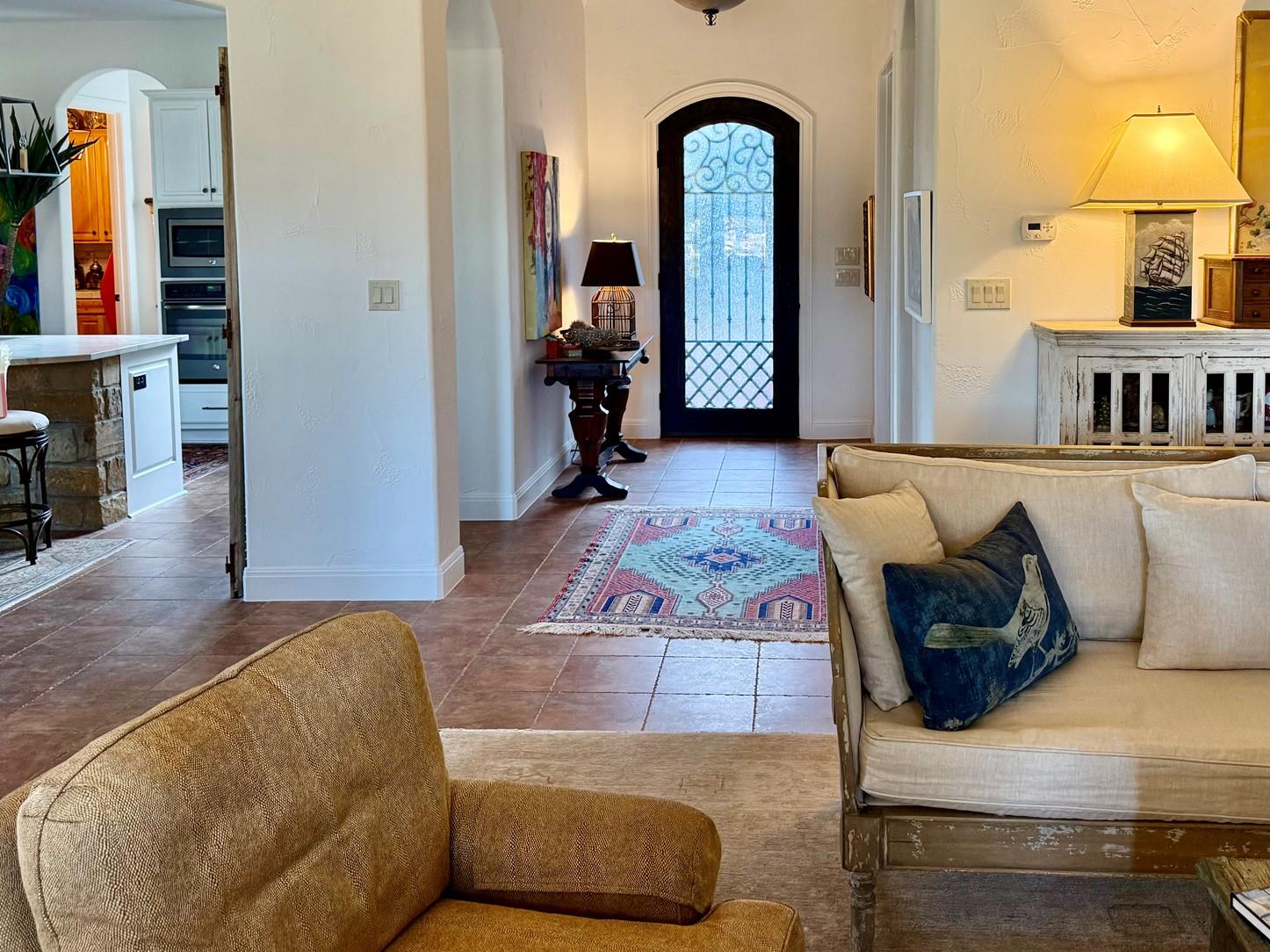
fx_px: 1247
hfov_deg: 53.8
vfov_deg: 41.2
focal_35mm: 34
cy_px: 317
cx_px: 717
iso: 200
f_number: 1.78
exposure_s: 1/60
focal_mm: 6.76
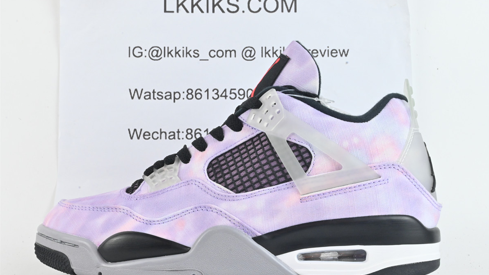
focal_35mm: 59
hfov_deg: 35.7
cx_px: 245
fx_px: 759
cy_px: 158
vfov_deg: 20.5
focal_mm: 37
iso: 1250
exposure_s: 1/15
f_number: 22
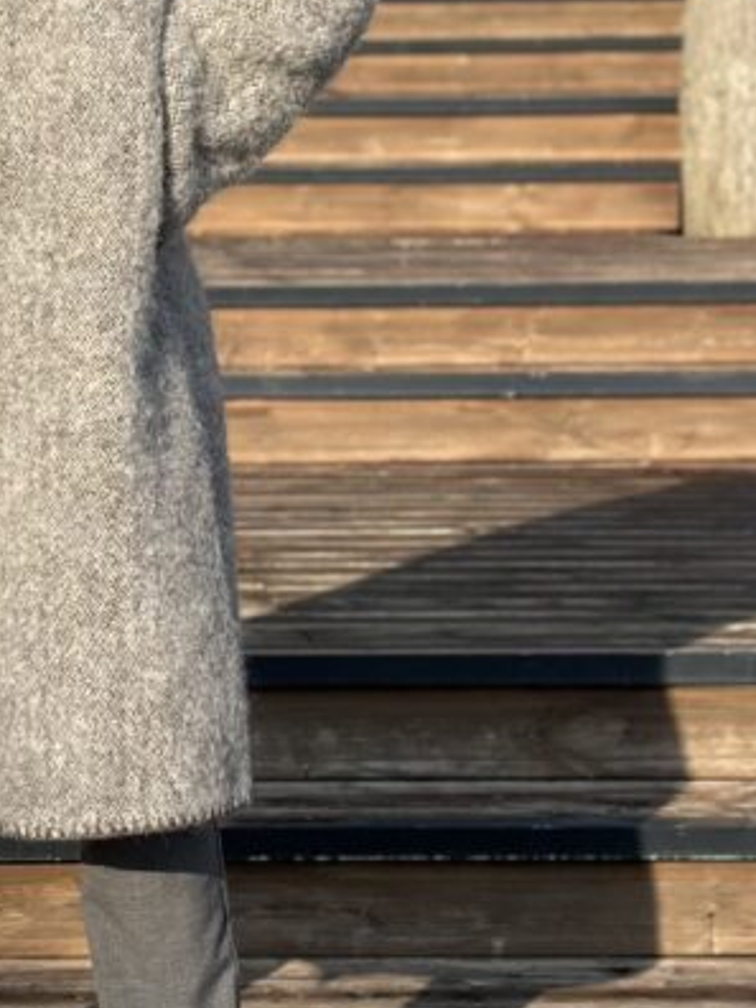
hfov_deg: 11.7
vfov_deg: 15.9
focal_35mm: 124
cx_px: -140
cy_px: 412
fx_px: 3611
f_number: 1.78
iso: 80
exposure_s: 1/2732
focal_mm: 6.86
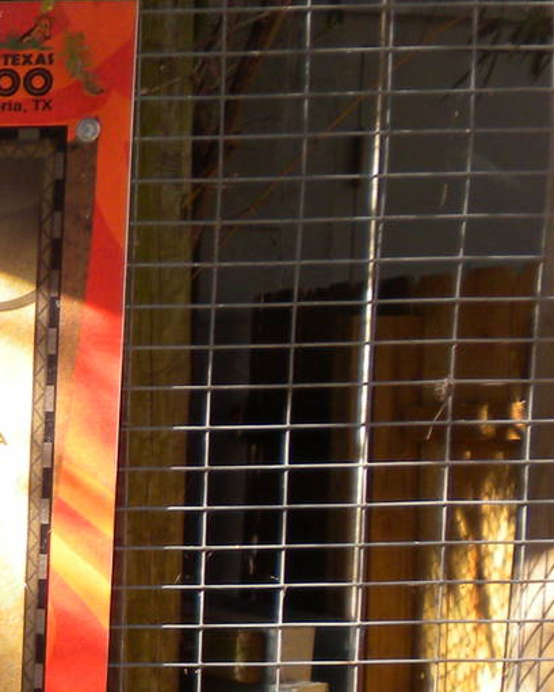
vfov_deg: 16.4
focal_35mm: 113
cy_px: 790
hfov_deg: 12.7
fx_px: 2315
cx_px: -358
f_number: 3.5
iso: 64
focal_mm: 6.6
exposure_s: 1/100
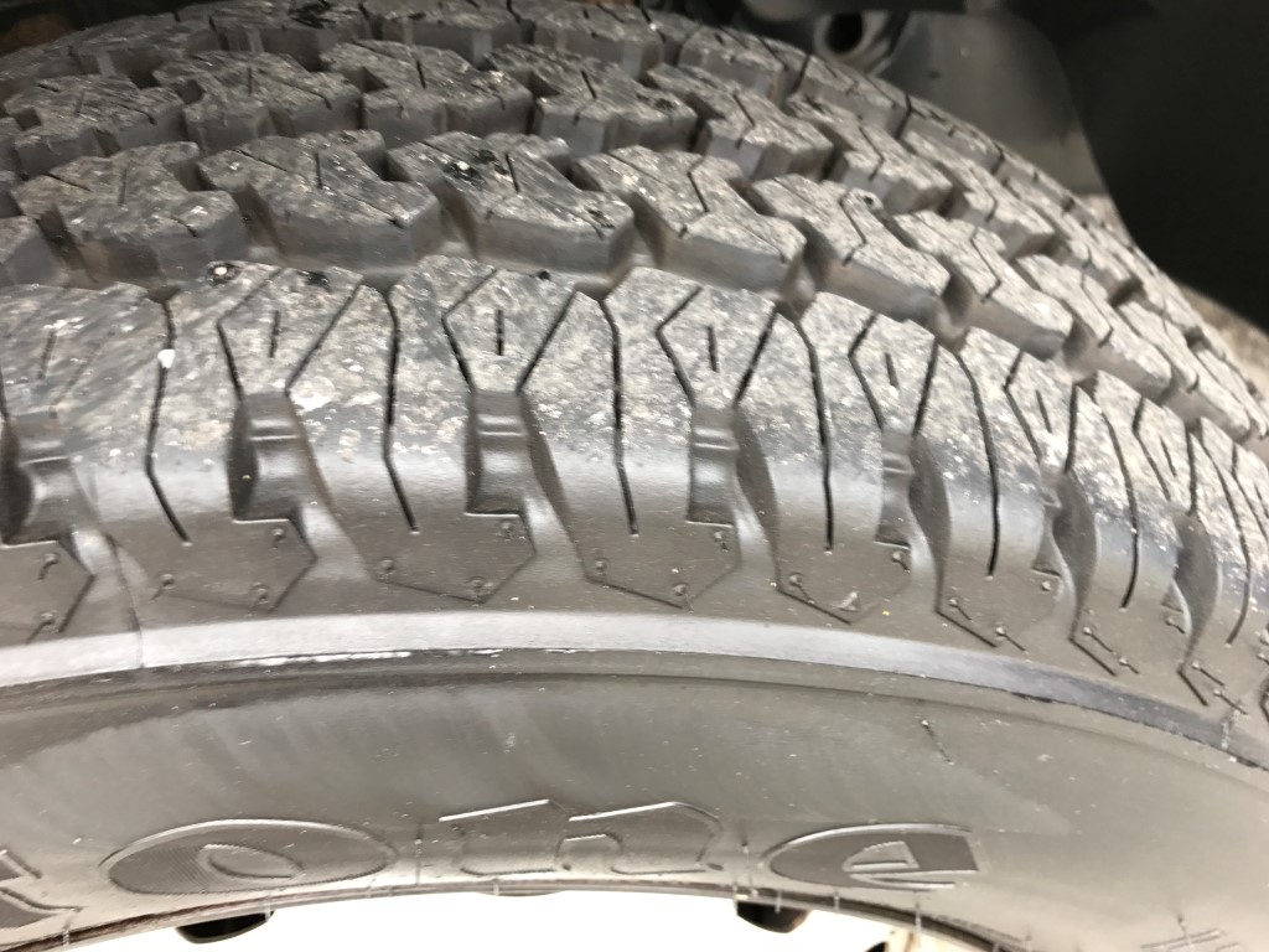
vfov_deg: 49.7
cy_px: 476
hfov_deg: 63.4
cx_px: 634
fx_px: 1026
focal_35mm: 28
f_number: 1.8
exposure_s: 1/45
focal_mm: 3.99
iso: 25
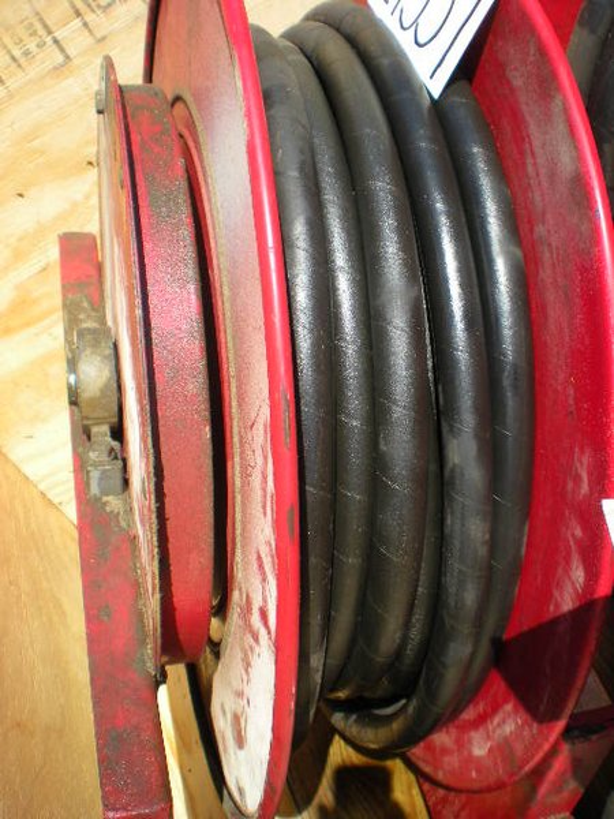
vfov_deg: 49.0
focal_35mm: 38
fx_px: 899
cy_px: 410
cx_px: 307
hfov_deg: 37.7
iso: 64
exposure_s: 1/276
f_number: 4.6
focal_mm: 6.3
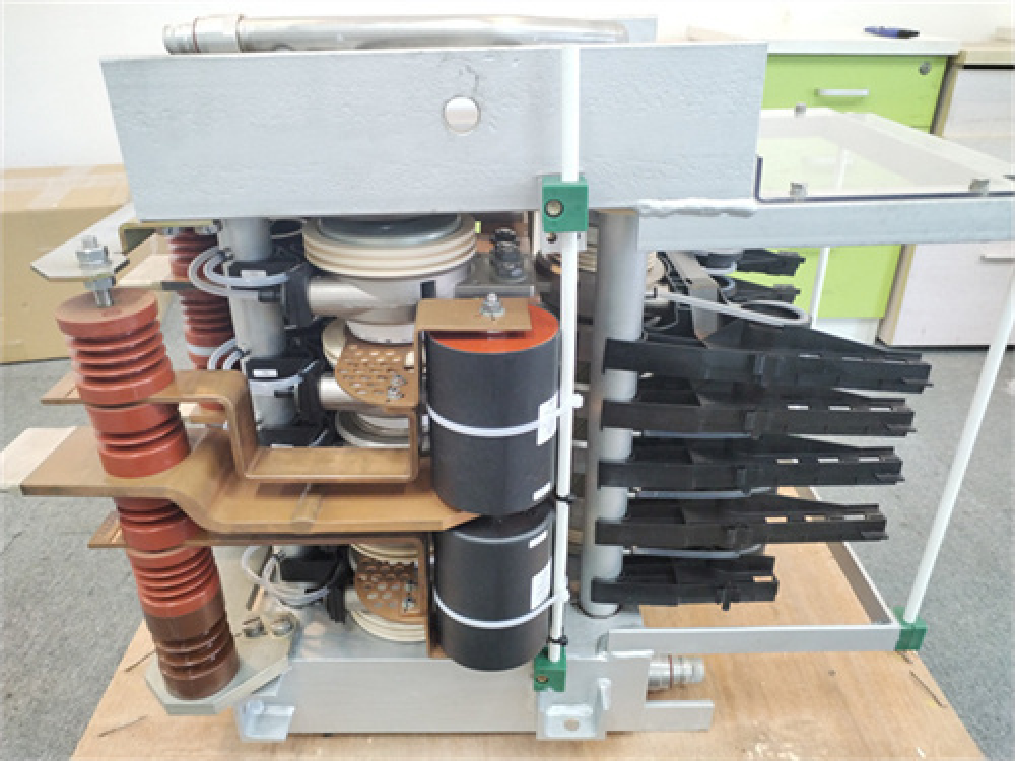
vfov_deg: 53.1
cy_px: 380
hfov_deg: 67.3
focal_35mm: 26
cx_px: 508
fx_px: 762
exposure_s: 1/33.3
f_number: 1.8
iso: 400
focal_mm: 4.75
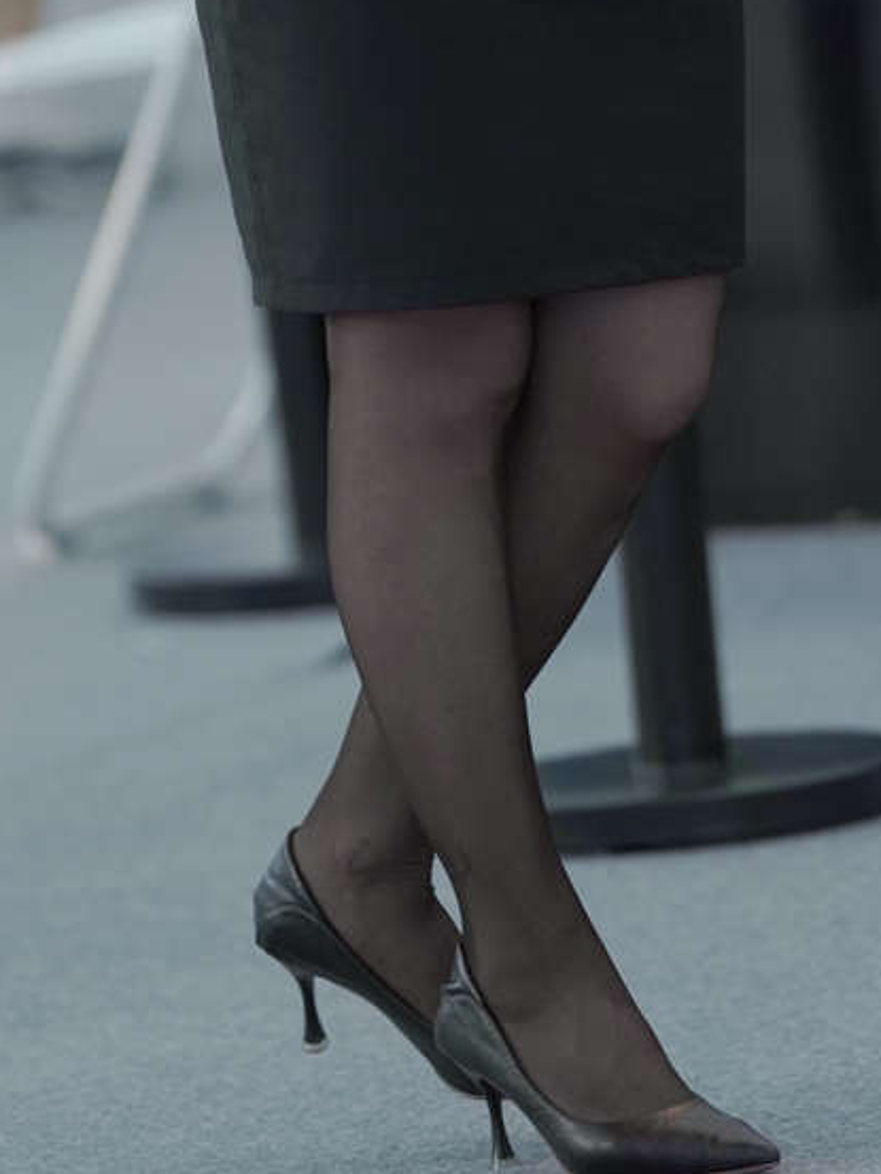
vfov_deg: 4.7
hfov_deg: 3.5
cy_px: -379
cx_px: 454
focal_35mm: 422
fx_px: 14315
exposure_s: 1/400
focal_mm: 135
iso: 640
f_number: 2.2
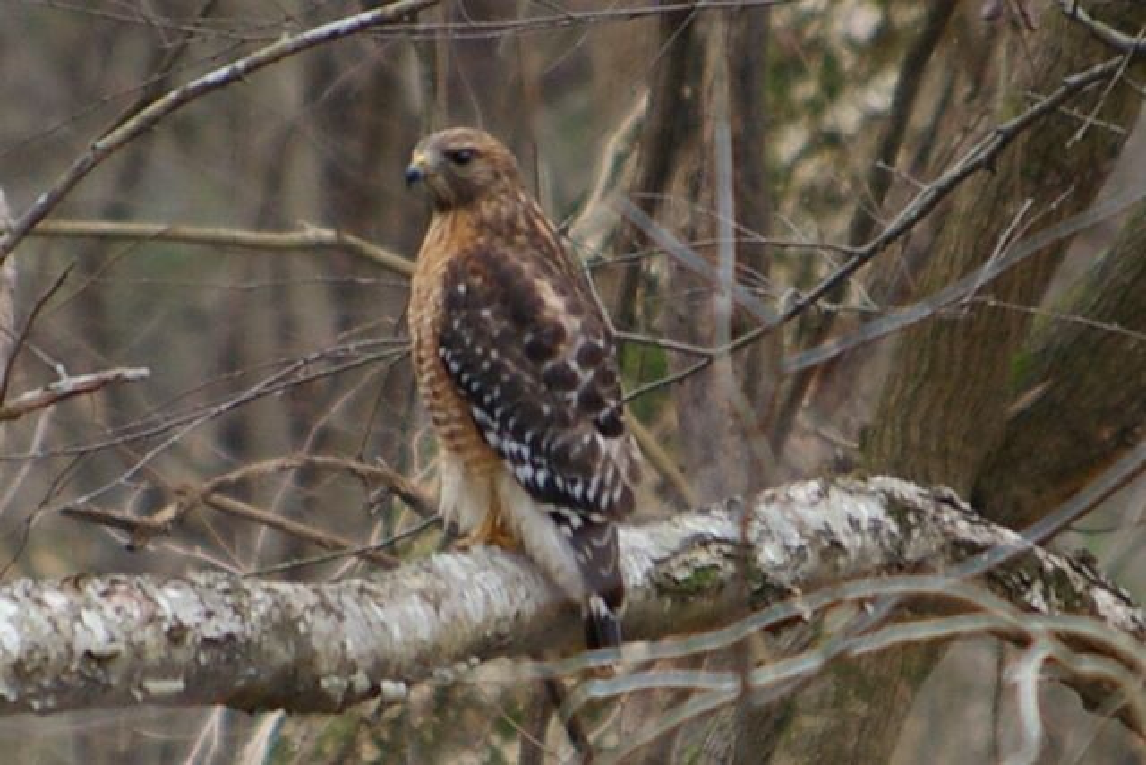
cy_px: 382
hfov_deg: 6.9
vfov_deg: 4.6
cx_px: 573
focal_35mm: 300
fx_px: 9552
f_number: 5.6
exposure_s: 1/125
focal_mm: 200
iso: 400
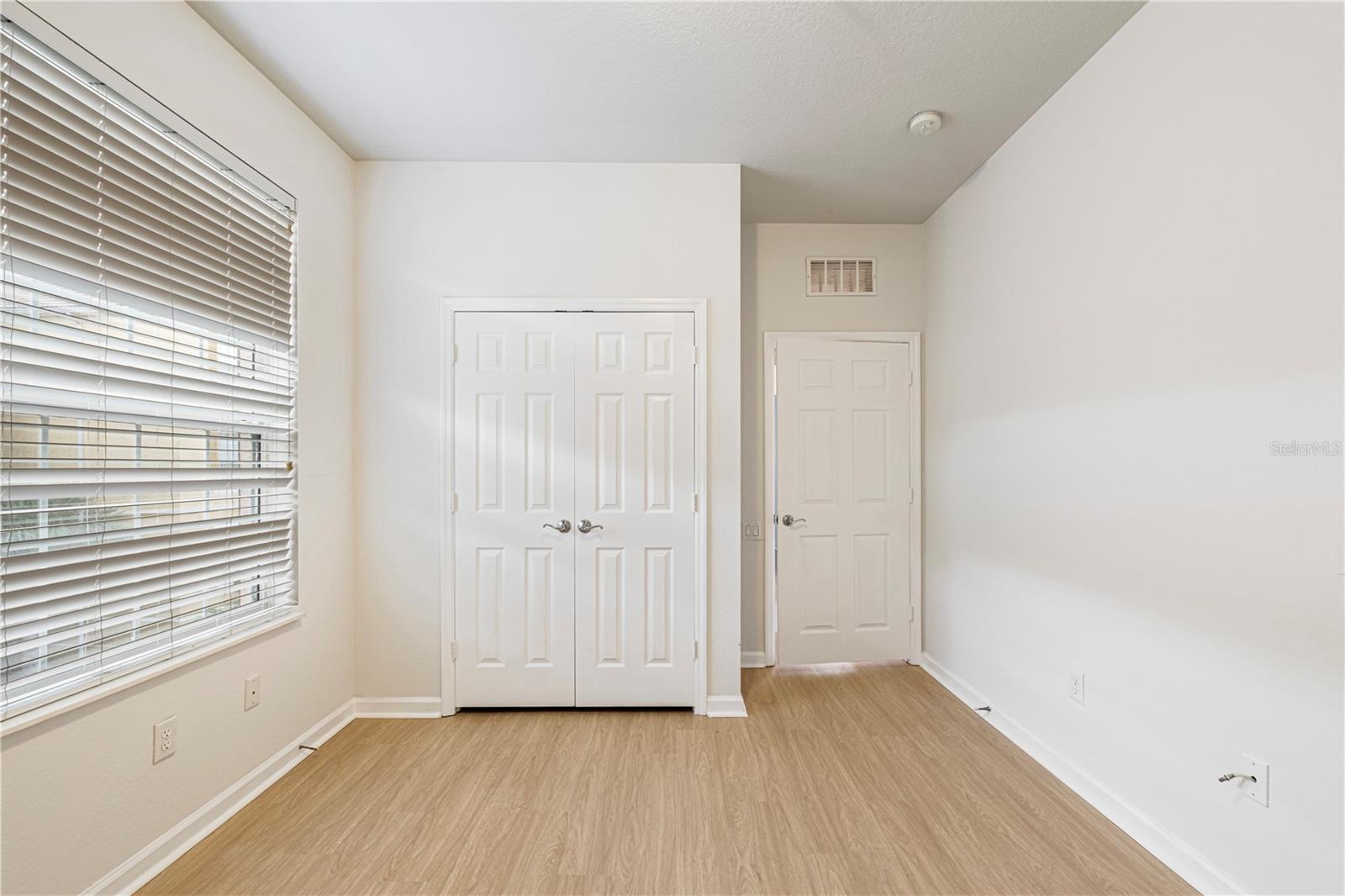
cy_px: 448
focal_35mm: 15
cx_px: 672
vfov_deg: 77.3
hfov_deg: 100.4
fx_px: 560
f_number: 9
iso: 320
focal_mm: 10
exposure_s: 1/4
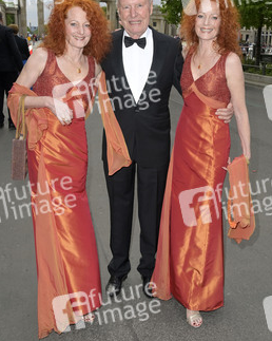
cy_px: 149
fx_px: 363
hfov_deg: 41.1
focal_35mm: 36
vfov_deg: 50.2
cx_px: 137
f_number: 8
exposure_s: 1/250
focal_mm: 31
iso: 500
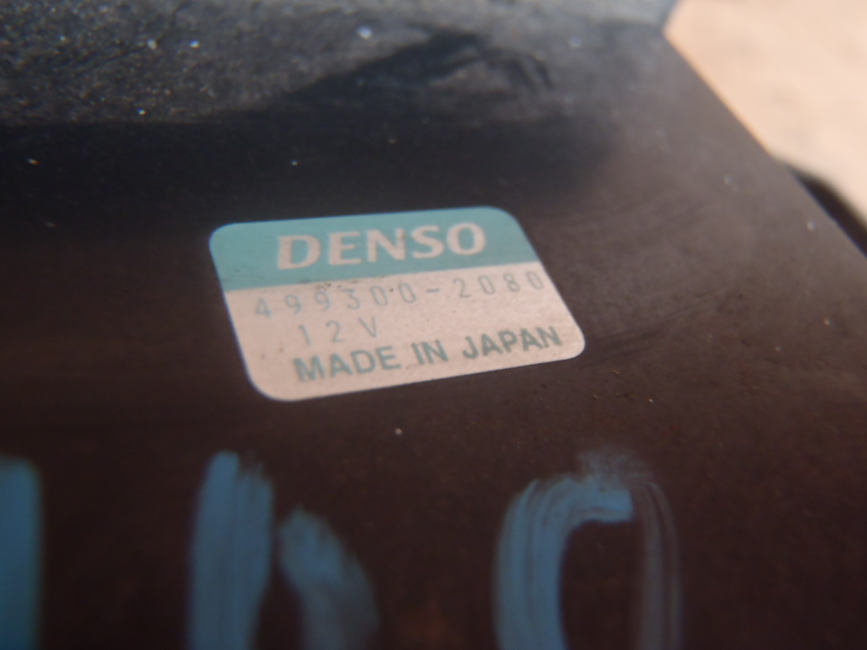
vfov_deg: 38.7
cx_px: 434
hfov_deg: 50.1
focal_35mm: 37
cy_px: 325
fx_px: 927
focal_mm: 6.64
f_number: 4.7
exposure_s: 1/4
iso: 200
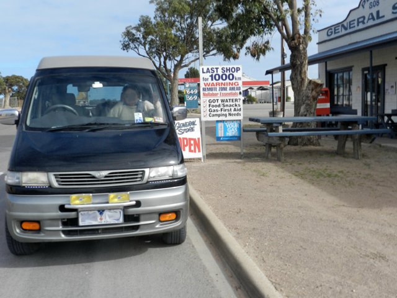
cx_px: 198
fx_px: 436
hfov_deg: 49.0
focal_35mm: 38
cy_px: 149
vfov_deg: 37.7
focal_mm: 6.7
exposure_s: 1/1000
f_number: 4
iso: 160
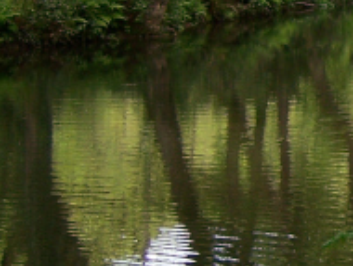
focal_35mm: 150
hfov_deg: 11.8
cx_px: 703
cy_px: 13
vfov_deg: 9.9
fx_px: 1532
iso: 80
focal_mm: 6
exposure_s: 1/125
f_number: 2.8
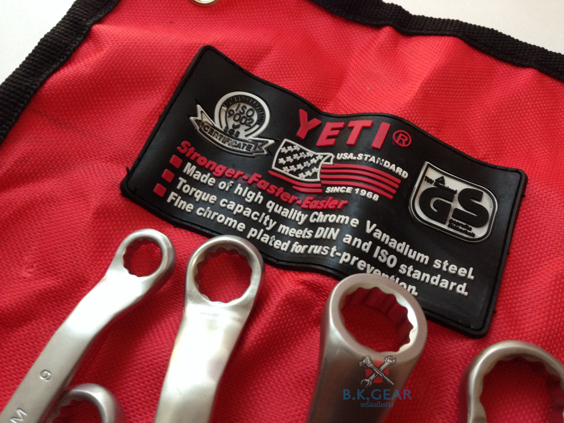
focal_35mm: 33
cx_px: 282
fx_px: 538
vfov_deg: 42.9
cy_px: 212
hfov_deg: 55.4
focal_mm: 4.12
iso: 160
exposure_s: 1/20
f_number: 2.4
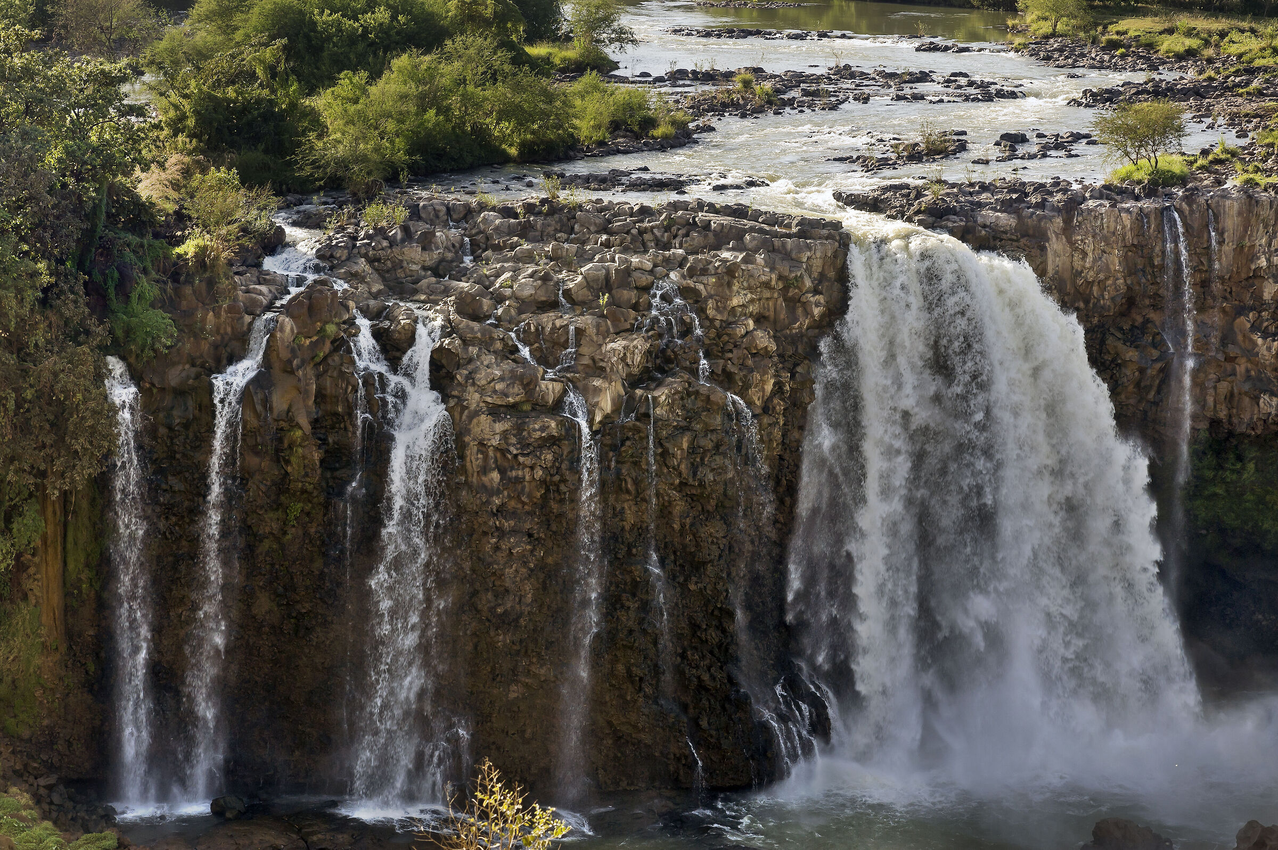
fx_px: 3725
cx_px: 639
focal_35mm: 105
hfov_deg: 19.5
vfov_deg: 13.0
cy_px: 425
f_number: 13
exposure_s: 1/160
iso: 400
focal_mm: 105
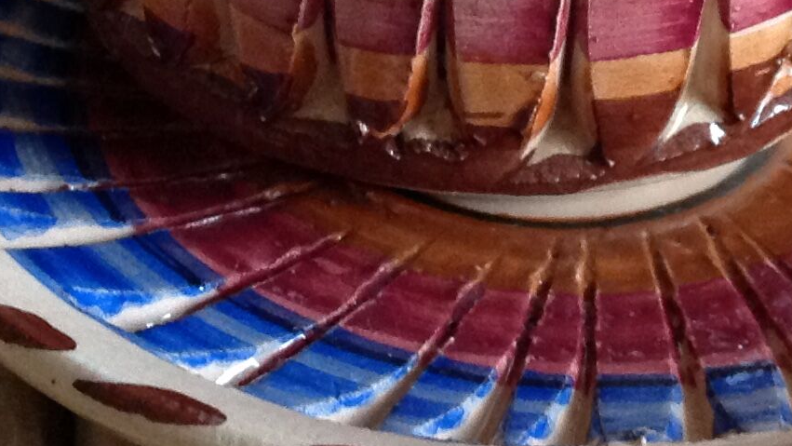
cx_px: 413
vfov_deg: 10.4
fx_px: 2436
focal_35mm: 116
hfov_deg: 18.5
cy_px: -20
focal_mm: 4.28
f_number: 2.4
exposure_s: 1/15
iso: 320
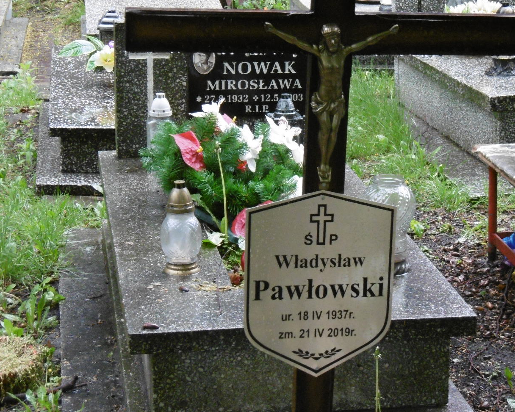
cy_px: 145
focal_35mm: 97
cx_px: 350
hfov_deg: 19.7
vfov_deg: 15.8
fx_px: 1479
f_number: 4.2
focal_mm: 10.5
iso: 320
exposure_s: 1/60
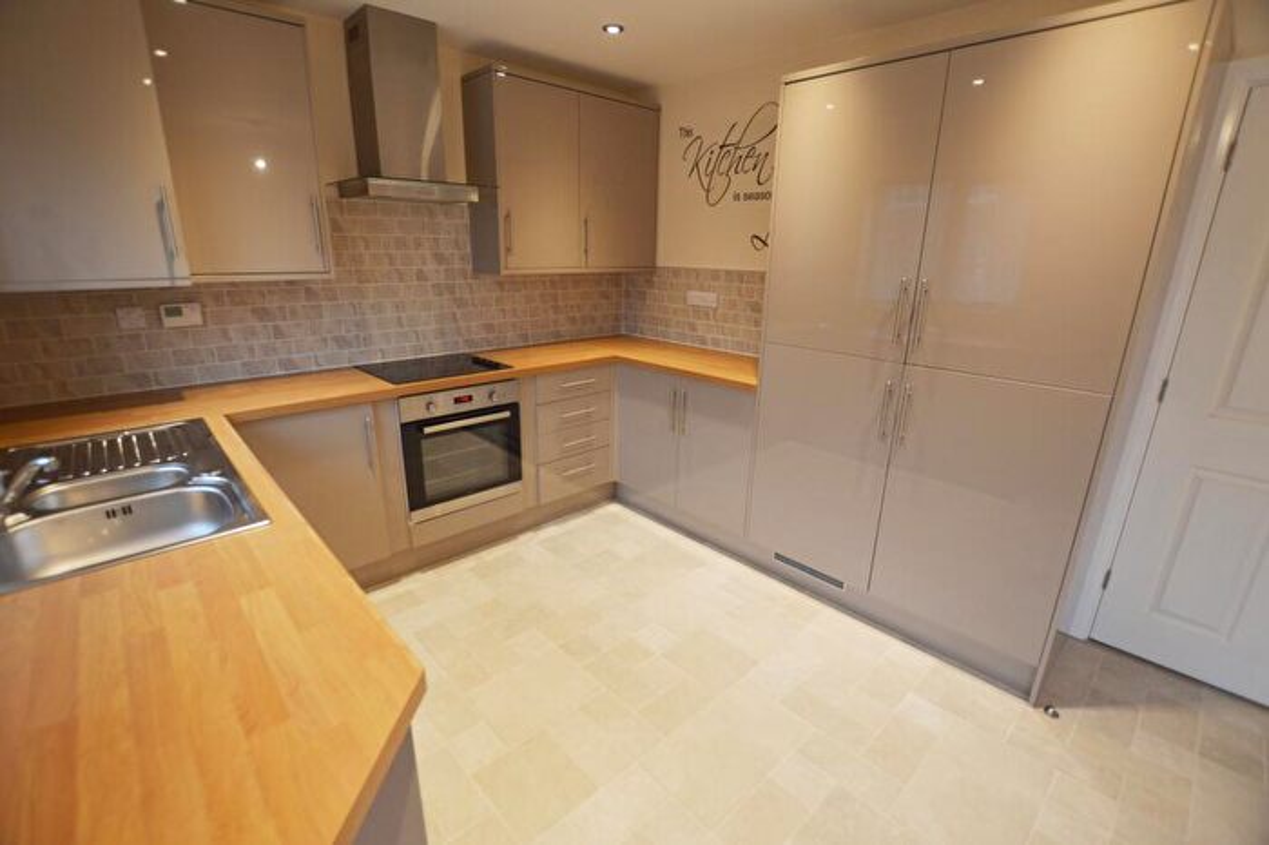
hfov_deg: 100.4
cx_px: 634
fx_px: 528
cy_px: 422
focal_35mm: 15
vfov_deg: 77.3
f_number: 3.5
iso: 400
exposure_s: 1/80
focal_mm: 10
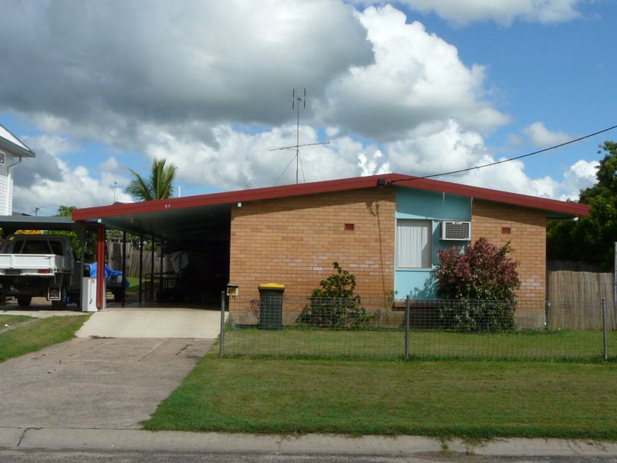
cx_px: 308
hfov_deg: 38.9
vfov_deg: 29.7
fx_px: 873
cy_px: 232
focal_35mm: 49
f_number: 7.1
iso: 100
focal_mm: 5.1
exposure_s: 1/500
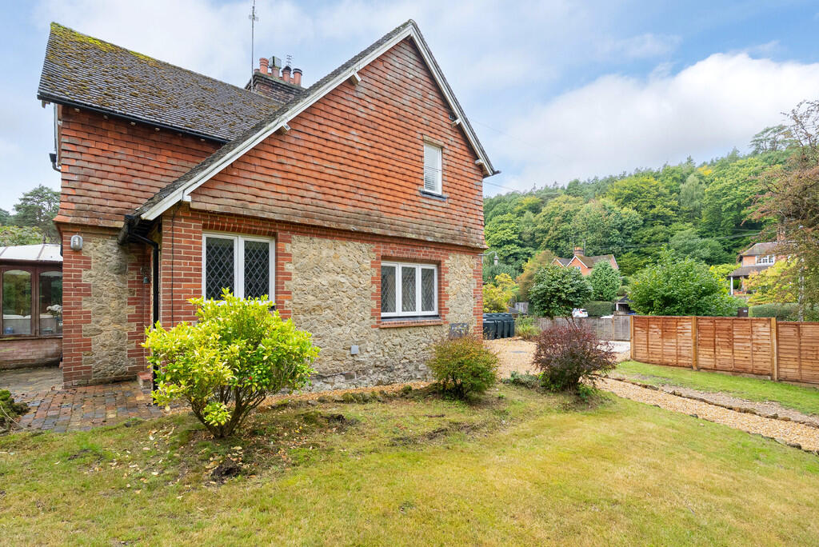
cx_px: 410
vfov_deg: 72.1
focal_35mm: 16
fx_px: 376
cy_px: 274
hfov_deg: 94.9
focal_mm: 16.5
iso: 1600
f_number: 7.1
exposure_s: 1/500
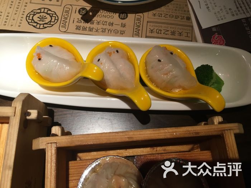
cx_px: 126
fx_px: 210
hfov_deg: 61.7
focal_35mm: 29
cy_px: 94
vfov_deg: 48.2
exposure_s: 1/33
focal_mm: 4.15
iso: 100
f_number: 2.2
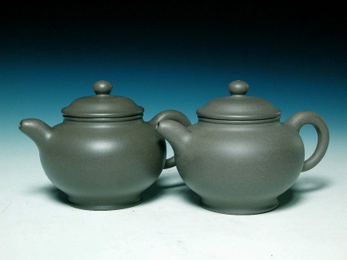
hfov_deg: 31.7
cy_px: 130
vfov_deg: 24.0
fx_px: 612
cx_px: 174
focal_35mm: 61
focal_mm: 15.7
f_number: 7.2
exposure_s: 1/4.3
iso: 218
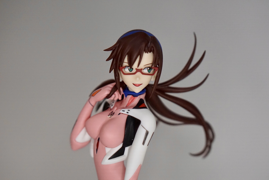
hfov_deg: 27.0
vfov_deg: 18.2
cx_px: 134
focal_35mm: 75
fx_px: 561
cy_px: 90
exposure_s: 1/2500
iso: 3200
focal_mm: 50
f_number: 2.5
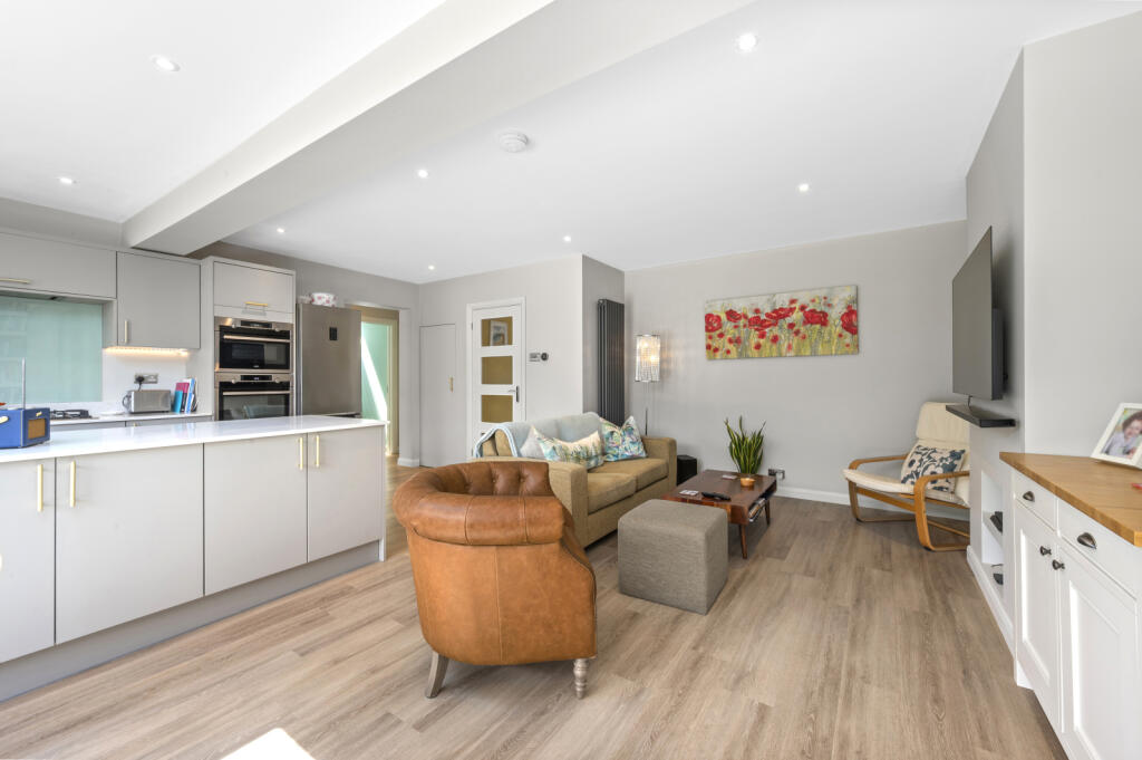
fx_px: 444
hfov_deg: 104.3
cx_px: 571
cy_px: 380
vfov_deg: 81.1
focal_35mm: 14
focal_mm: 14
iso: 200
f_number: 16
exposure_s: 1/3
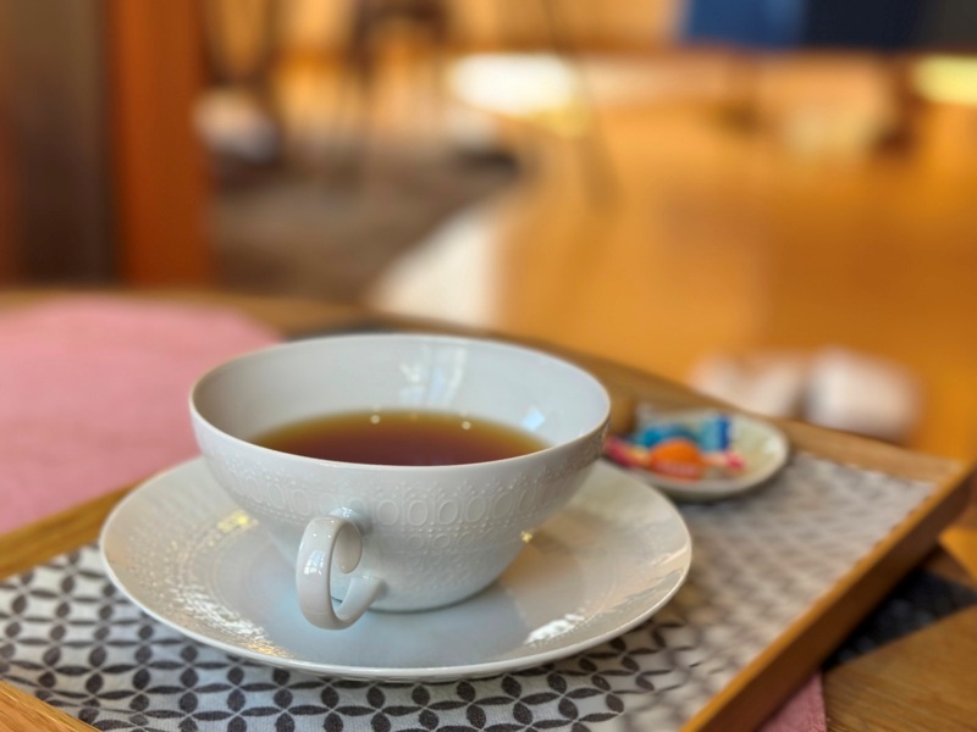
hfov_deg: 39.7
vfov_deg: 30.3
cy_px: 366
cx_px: 488
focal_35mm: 48
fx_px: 1355
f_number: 1.78
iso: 64
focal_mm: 6.86
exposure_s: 1/154
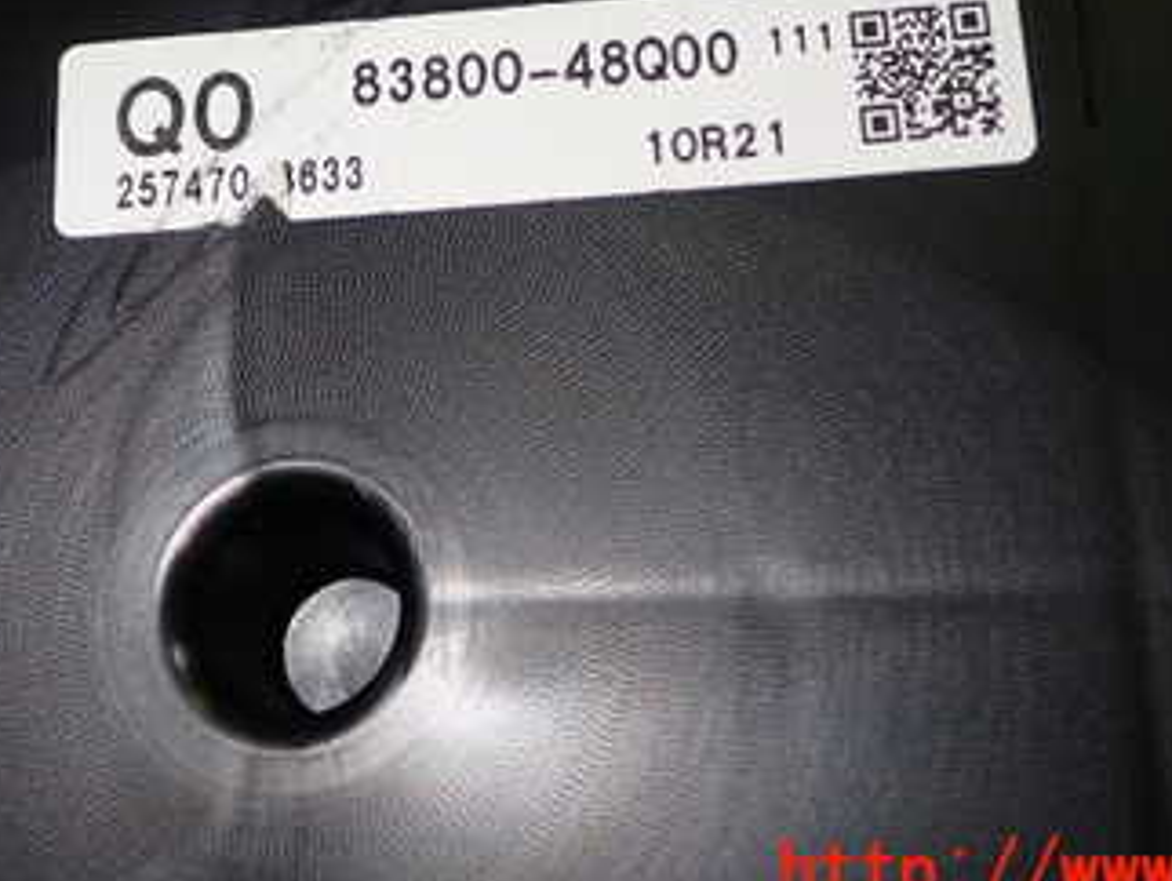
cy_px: 102
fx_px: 2270
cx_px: 510
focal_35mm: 67
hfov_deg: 28.9
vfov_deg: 21.5
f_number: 7.1
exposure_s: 1/40
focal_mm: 6.37
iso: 200
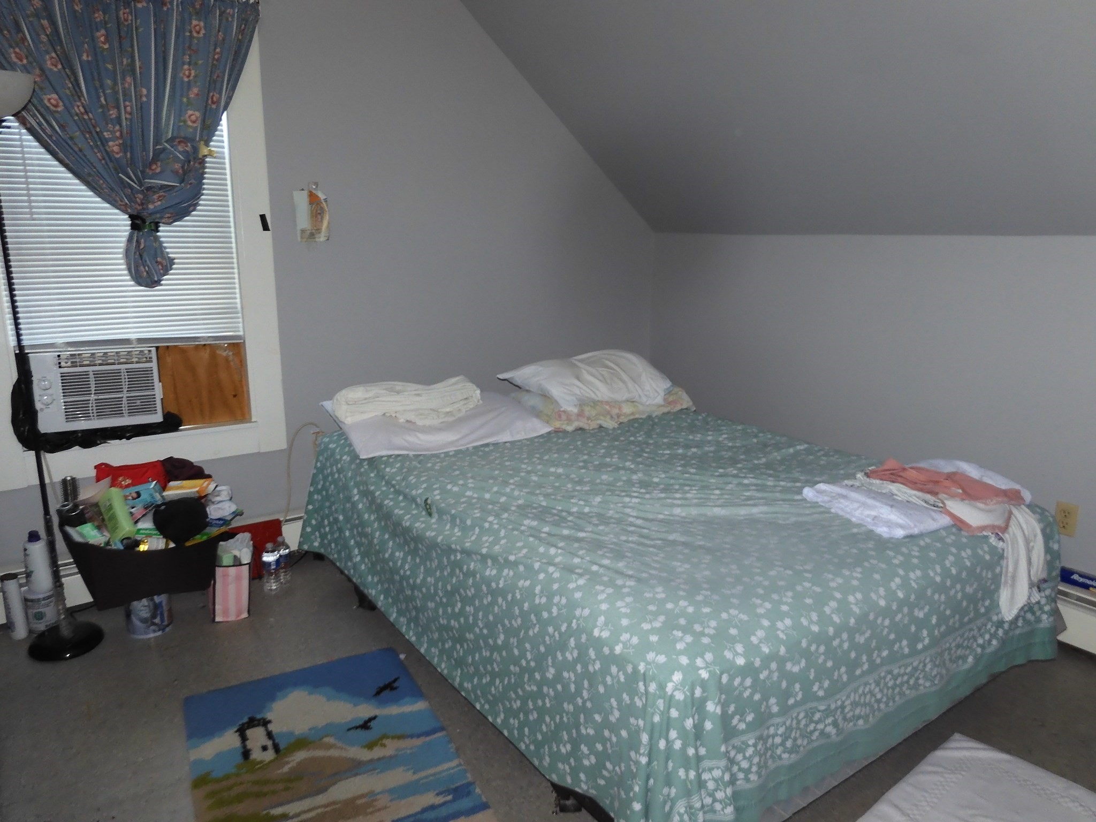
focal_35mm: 24
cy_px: 411
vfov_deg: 56.8
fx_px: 760
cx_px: 548
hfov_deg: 71.6
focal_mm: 4.3
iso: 200
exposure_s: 1/30
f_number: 3.4
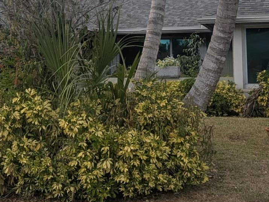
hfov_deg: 28.1
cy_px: 6
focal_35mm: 69
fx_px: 537
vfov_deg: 20.7
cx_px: 125
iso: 20
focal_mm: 6.9
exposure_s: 1/706
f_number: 1.68
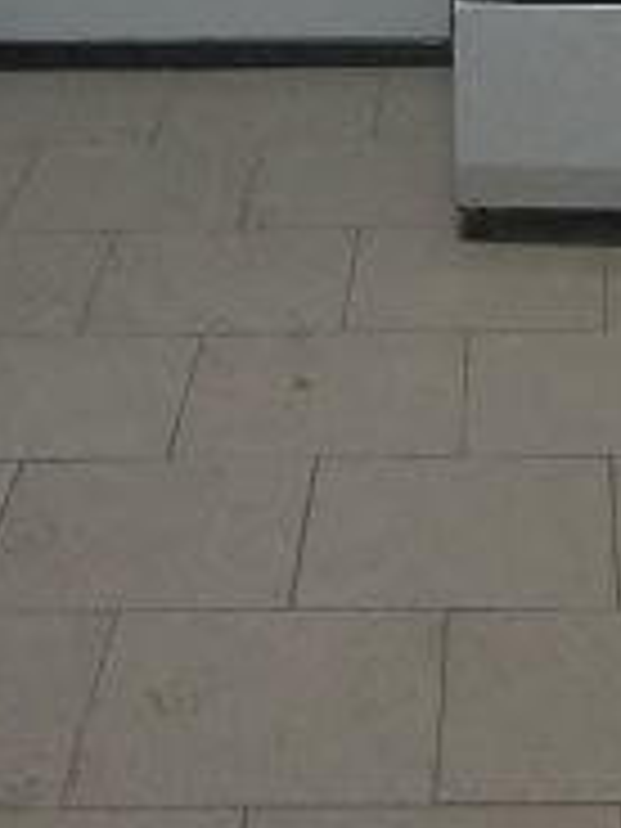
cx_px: 540
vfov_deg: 18.4
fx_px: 2081
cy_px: -598
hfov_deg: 16.8
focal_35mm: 87
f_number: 2.2
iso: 734
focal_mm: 3.46
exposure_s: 1/20
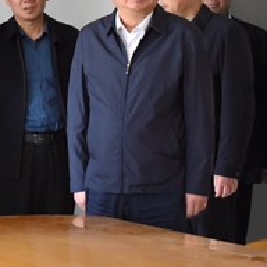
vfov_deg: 11.7
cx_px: 140
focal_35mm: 149
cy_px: 120
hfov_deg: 11.7
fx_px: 1300
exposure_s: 1/200
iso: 3600
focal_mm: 56
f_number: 6.3
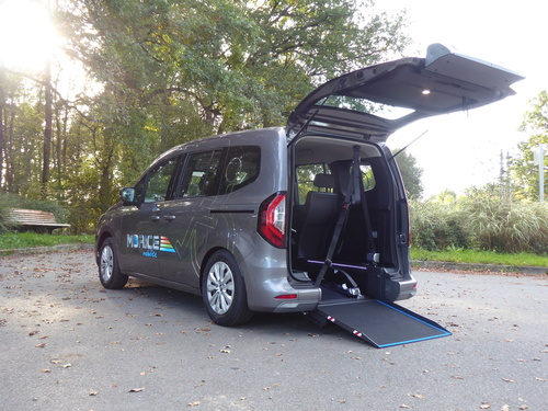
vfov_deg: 41.8
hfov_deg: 54.0
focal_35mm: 34
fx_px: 538
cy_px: 206
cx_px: 274
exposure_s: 1/60
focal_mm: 5.8
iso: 160
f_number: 3.6
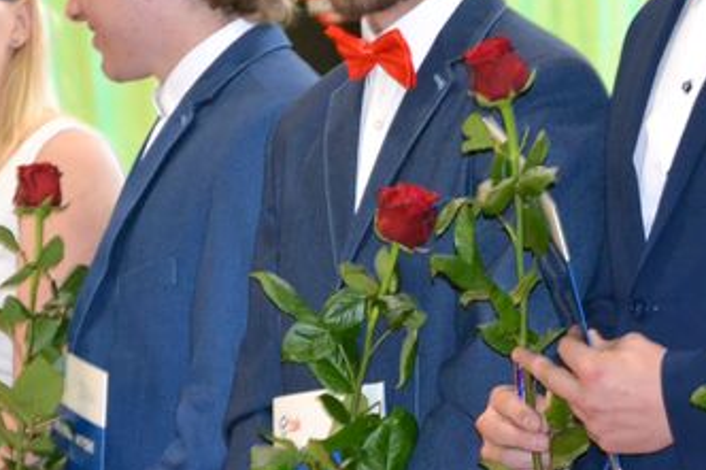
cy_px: 129
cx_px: 417
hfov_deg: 5.4
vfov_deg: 3.6
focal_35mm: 379
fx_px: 7433
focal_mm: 105
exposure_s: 1/60
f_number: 5.6
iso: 3200
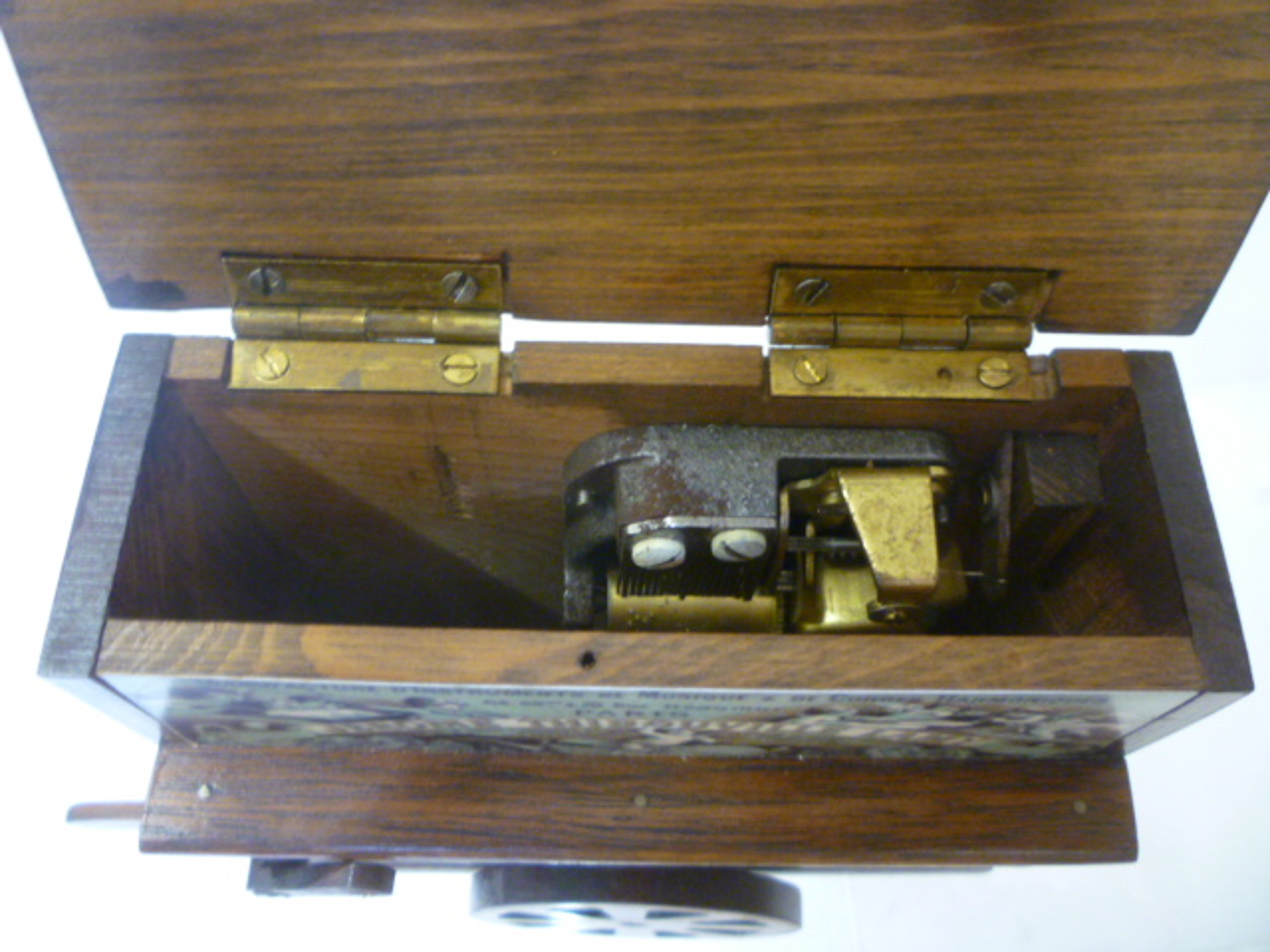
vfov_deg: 48.2
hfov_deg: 61.7
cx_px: 635
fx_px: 1064
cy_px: 476
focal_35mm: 29
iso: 400
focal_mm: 5.2
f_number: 3.3
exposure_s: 1/10
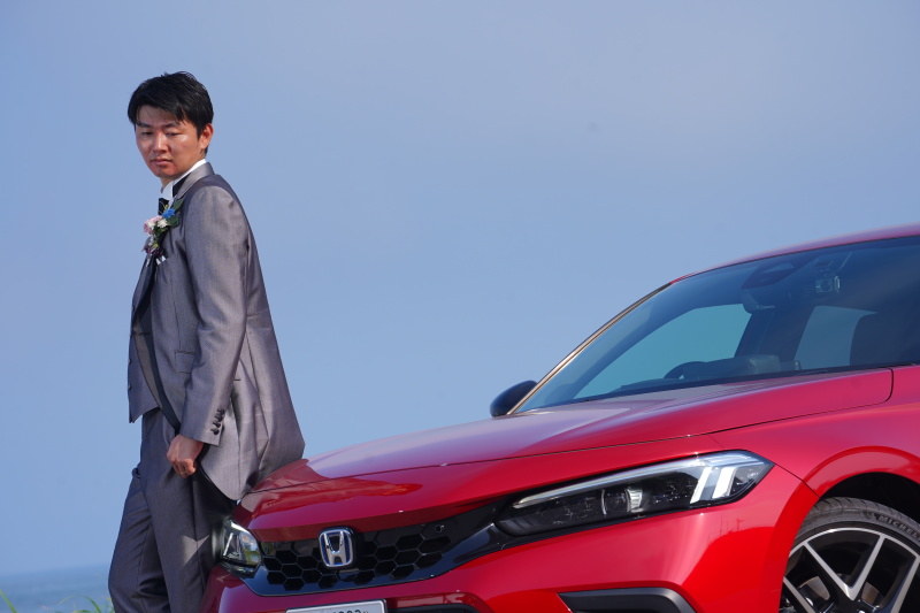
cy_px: 306
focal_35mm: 135
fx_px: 3449
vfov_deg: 10.2
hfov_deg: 15.2
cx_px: 460
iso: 80
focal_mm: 135
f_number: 8
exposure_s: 1/250
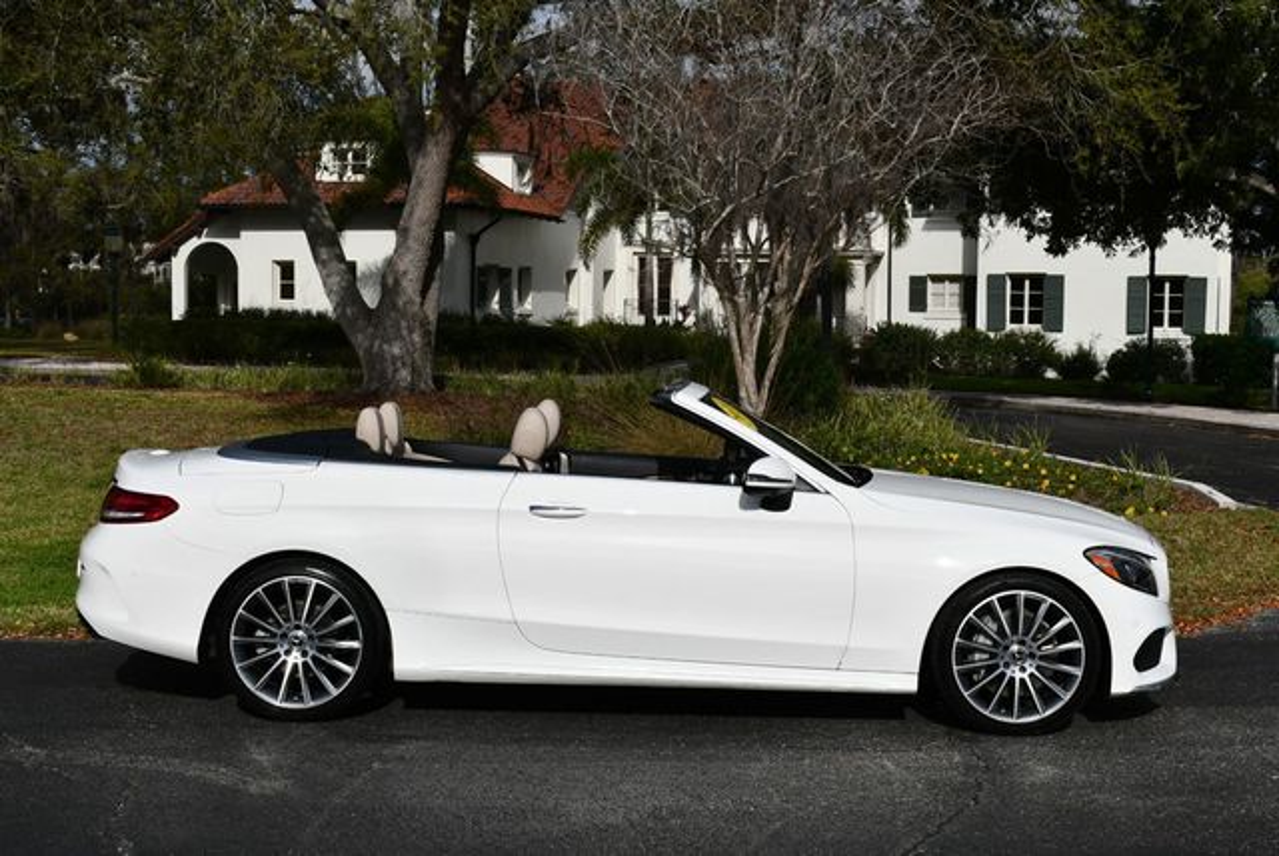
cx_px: 640
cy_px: 428
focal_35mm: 52
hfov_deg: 38.2
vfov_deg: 26.0
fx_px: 1849
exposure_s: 1/400
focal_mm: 26
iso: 100
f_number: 10
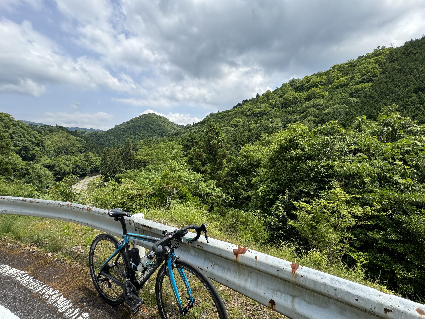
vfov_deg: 85.7
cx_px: 212
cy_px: 160
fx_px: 172
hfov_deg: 102.1
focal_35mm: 14
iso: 50
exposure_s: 1/771
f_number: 2.2
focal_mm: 2.22
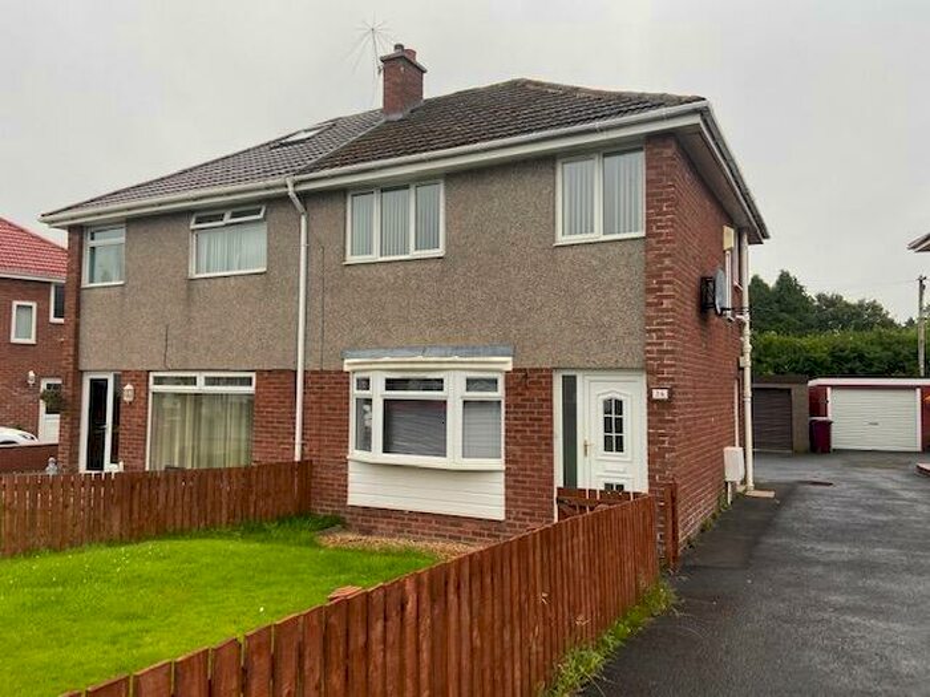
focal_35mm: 26
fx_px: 699
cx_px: 465
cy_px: 348
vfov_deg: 53.1
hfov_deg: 67.3
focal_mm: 4.25
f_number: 1.8
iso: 32
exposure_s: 1/122
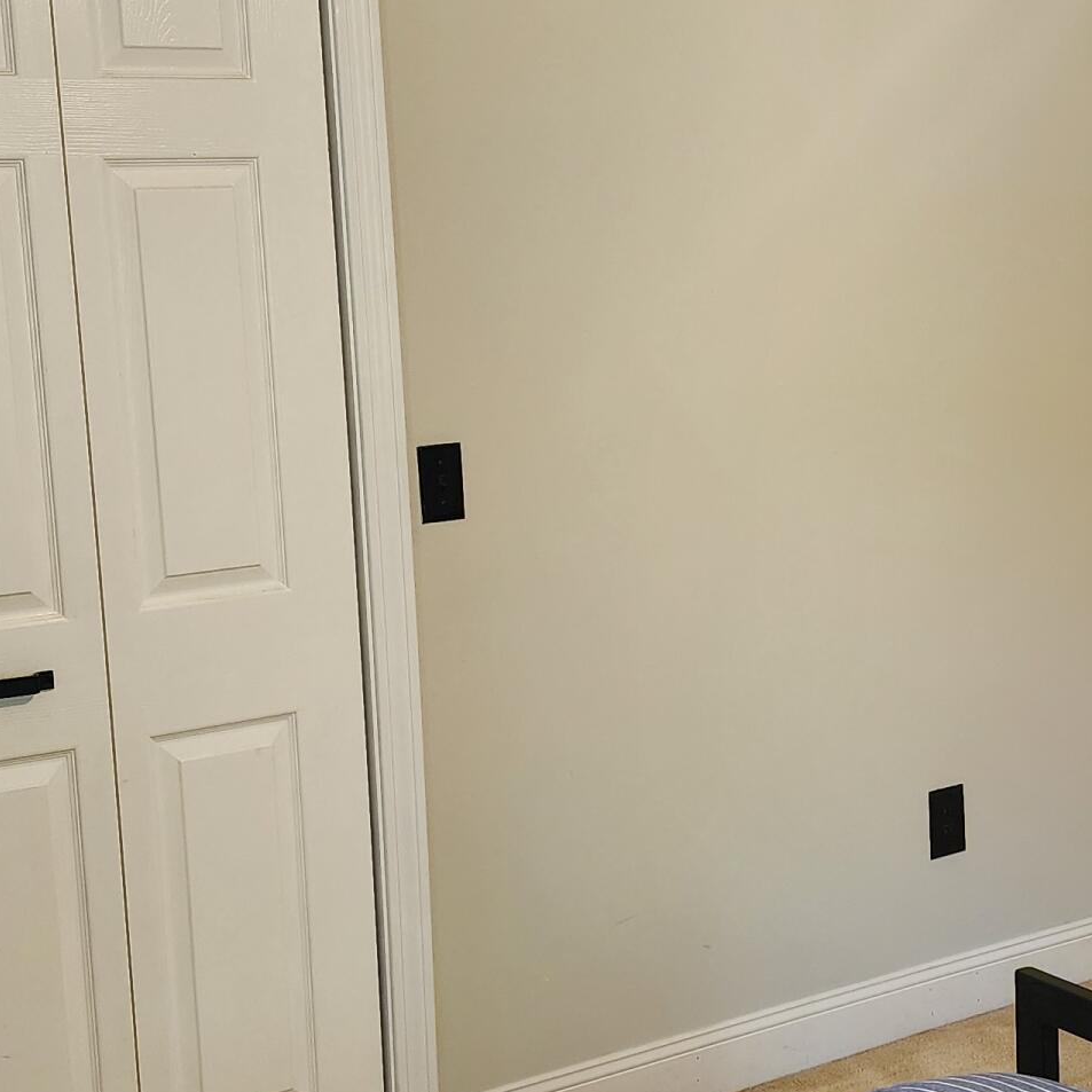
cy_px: 602
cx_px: 796
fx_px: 2284
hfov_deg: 26.6
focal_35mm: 64
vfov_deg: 26.9
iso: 400
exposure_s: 1/120
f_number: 1.8
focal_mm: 6.4
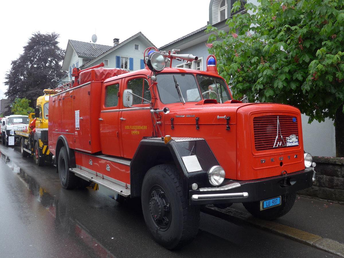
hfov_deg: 61.7
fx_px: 288
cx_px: 172
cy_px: 129
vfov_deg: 48.2
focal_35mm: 29
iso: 80
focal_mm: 6
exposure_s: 1/160
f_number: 2.8
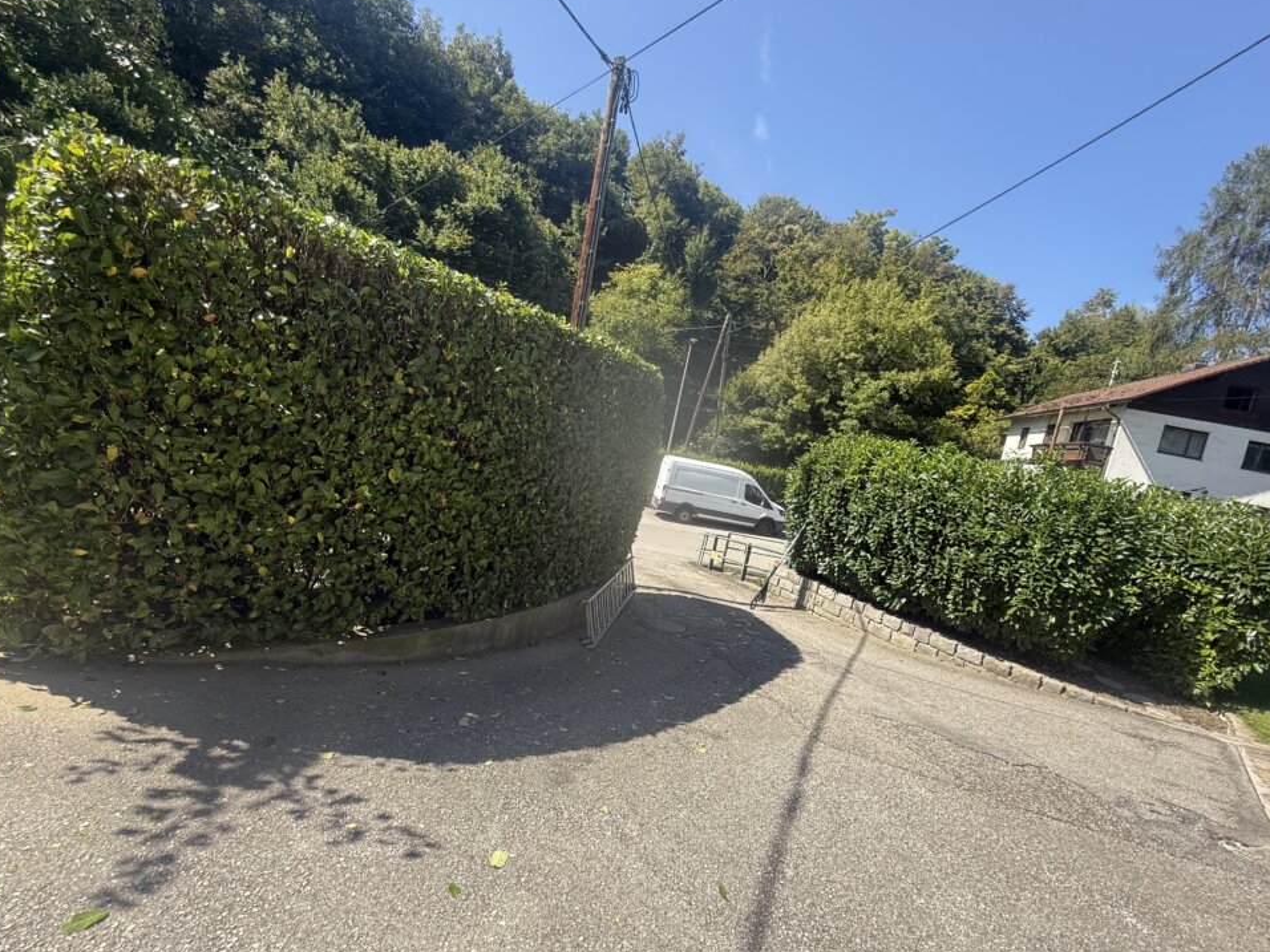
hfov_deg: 98.2
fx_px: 550
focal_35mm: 15
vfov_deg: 81.7
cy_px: 490
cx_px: 643
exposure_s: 1/472
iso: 50
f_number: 2.2
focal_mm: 2.22
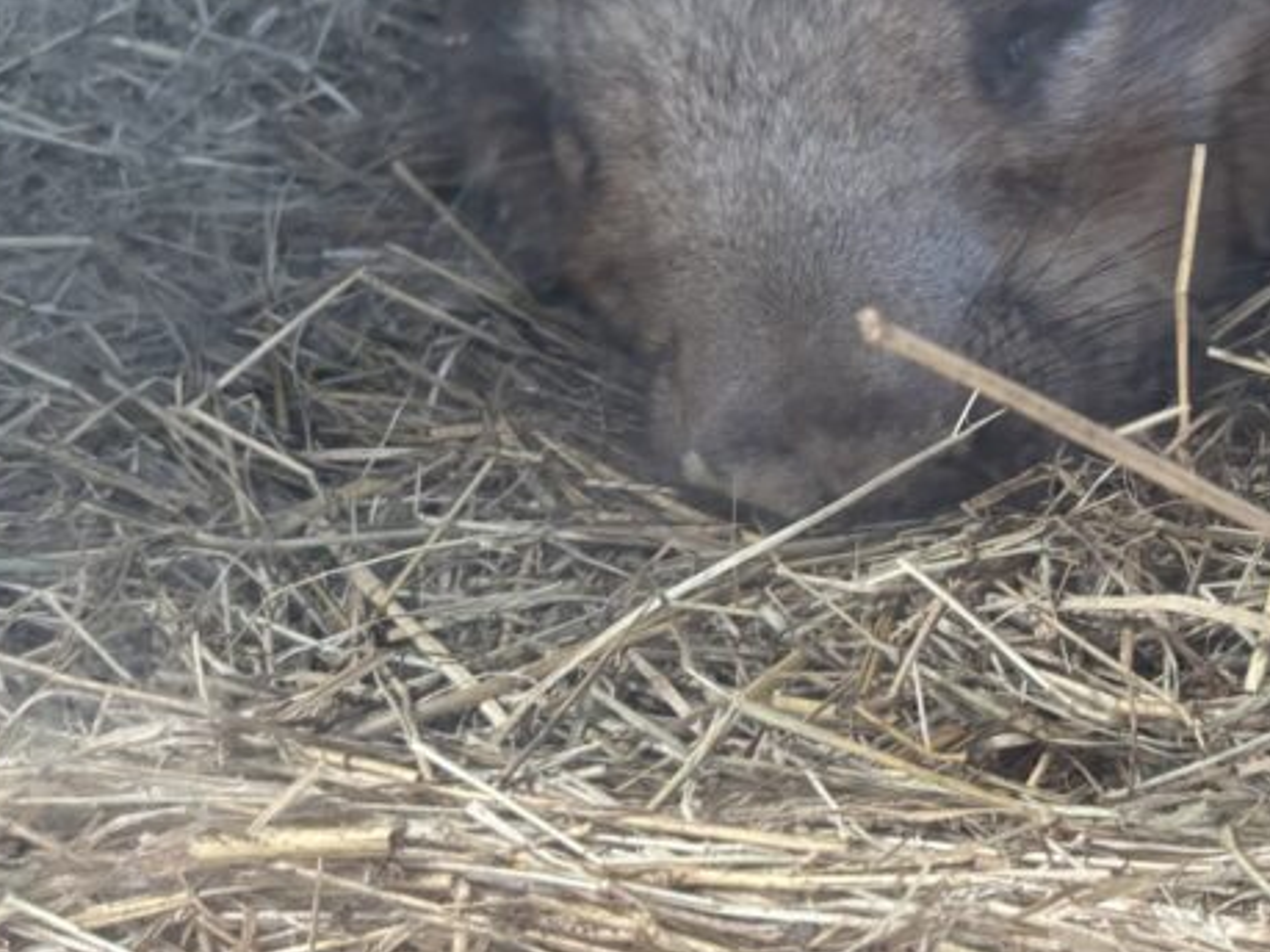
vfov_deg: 24.9
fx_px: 2127
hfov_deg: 32.7
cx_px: 938
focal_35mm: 58
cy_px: 232
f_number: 1.6
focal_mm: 5.96
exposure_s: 1/60
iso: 160
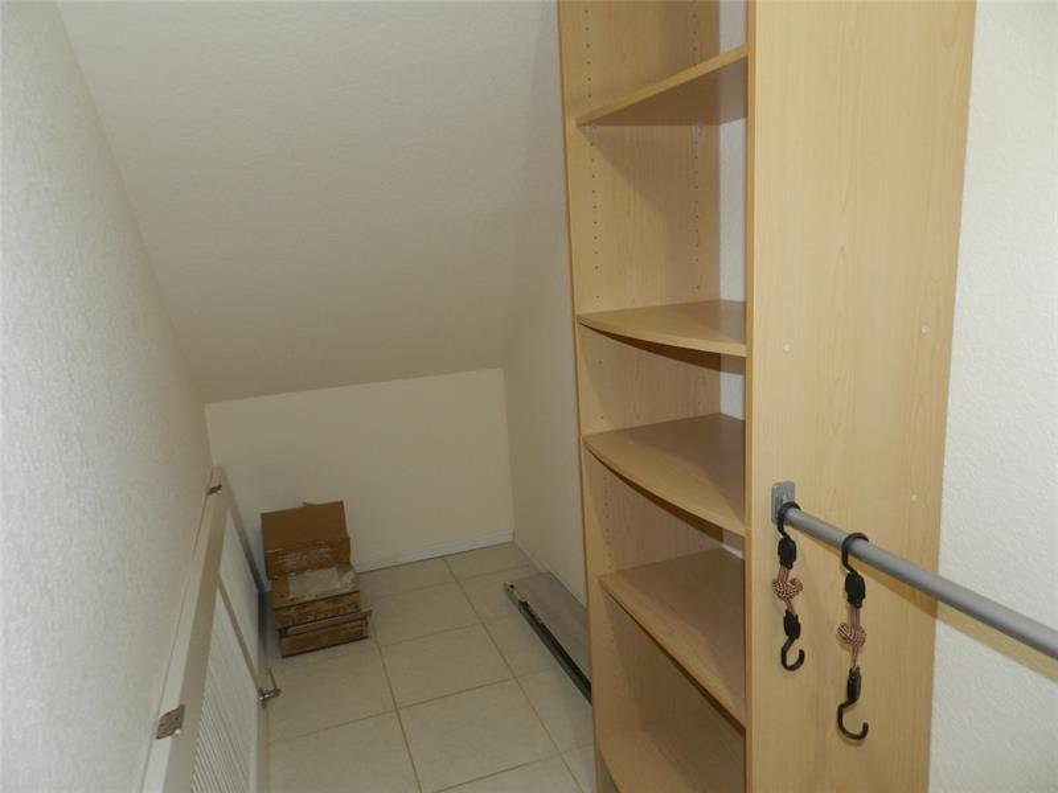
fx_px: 703
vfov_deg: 58.9
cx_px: 529
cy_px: 396
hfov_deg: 73.9
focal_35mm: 23
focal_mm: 4
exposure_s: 1/30
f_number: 3.4
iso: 200
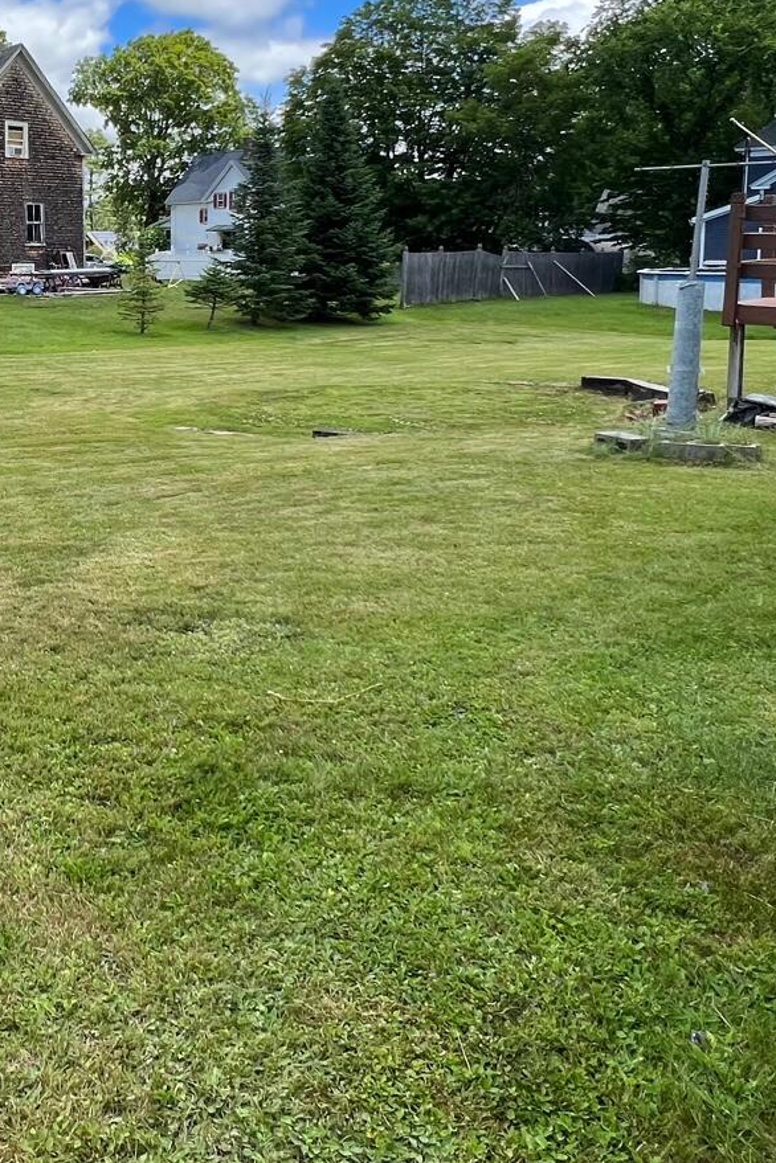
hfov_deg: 37.9
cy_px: 359
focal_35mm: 31
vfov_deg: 58.5
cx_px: 7
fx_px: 1002
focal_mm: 1.57
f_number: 1.8
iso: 32
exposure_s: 1/723
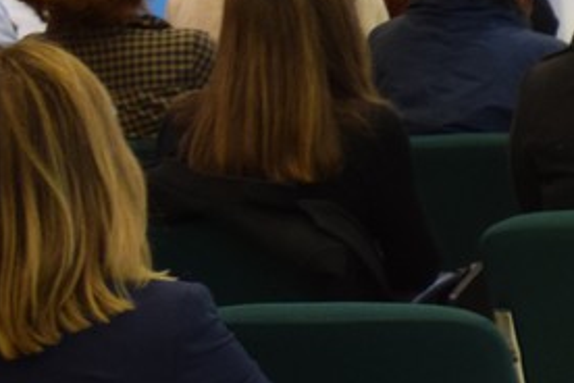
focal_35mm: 204
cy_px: 194
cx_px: 1470
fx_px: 3248
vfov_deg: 6.7
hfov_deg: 8.9
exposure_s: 1/25
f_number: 4
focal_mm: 25
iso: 500
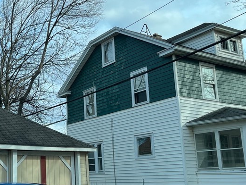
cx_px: 21
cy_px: 108
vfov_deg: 28.5
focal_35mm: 51
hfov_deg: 35.1
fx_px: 363
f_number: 1.6
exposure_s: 1/1517
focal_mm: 5.1
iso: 50
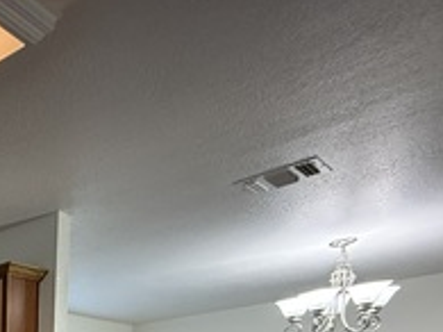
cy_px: 537
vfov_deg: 23.2
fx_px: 588
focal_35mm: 46
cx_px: -227
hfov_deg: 27.6
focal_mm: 2.22
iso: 400
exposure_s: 1/60
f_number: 2.2
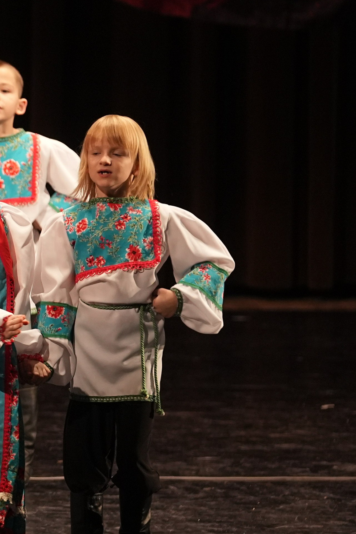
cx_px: -120
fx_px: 8724
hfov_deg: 2.3
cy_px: 251
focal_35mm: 588
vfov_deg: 3.5
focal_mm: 184
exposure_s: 1/400
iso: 1600
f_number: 2.8
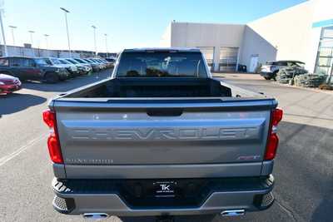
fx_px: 194
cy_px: 111
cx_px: 166
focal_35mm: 21
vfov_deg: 59.5
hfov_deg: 81.2
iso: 200
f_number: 7.1
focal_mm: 14
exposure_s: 1/250
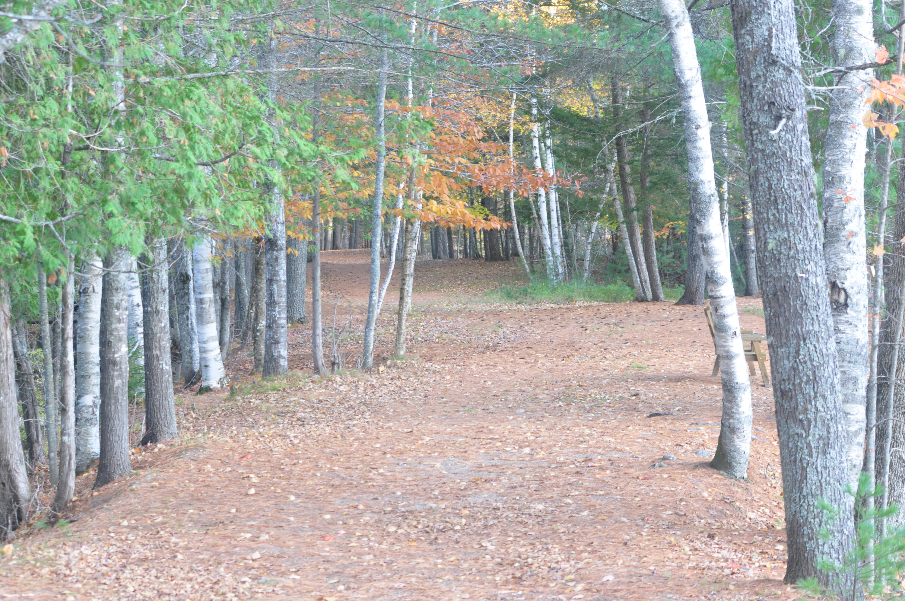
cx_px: 452
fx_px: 2636
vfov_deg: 13.0
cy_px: 300
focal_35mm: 105
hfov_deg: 19.5
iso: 400
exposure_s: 1/25
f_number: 6.3
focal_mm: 70
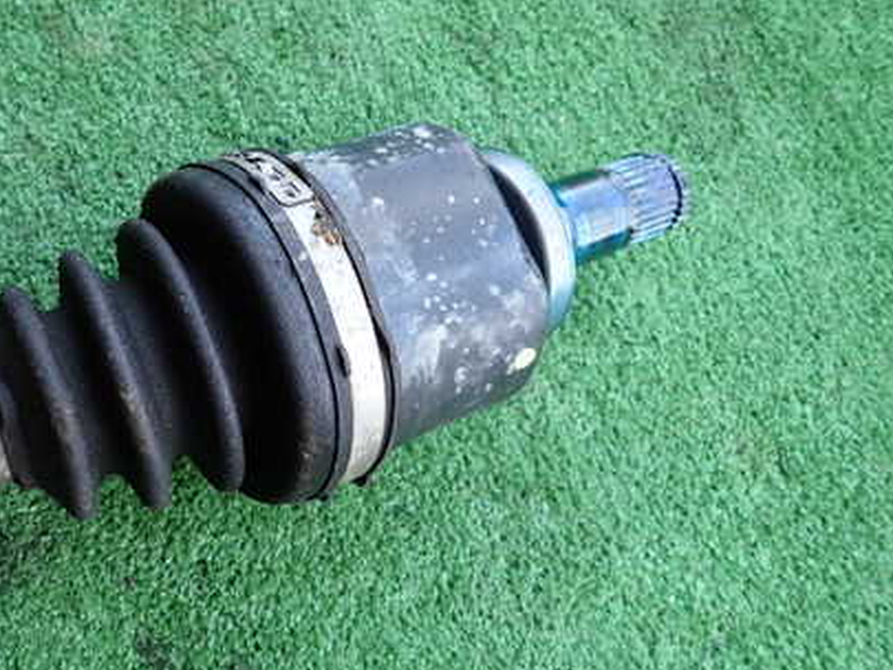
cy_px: 333
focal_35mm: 37
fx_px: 955
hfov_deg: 48.9
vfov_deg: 38.7
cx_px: 269
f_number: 2
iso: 100
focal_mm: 4.5
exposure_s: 1/200
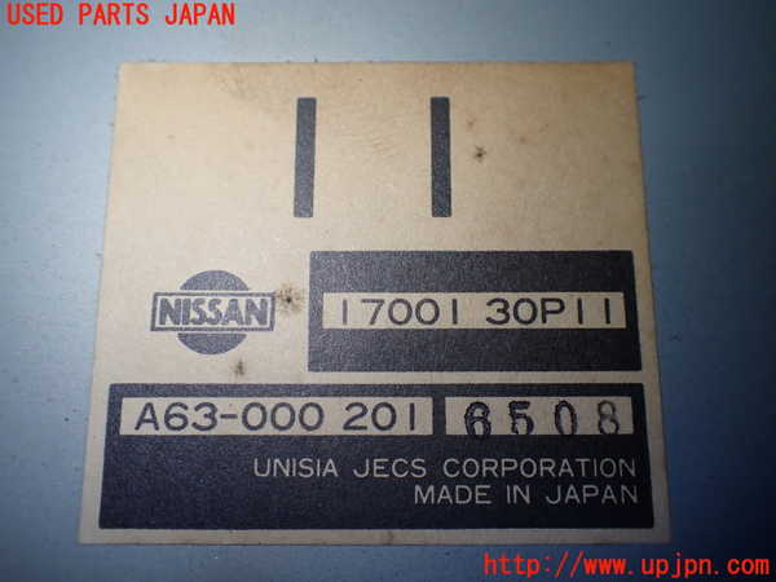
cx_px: 388
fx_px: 673
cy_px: 291
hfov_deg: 60.0
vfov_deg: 46.8
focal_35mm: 30
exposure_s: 1/125
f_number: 2.3
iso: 100
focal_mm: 5.4
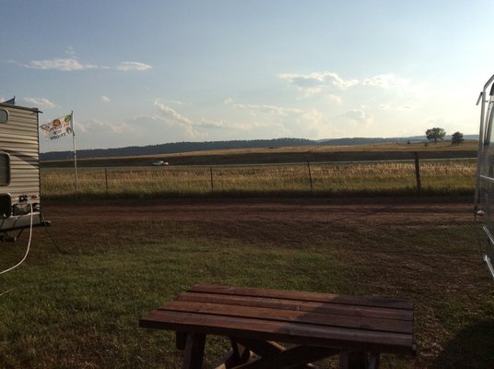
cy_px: 184
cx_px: 247
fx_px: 456
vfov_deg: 44.0
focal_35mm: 32
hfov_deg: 56.9
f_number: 2.4
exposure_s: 1/2725
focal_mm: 3.3
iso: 32
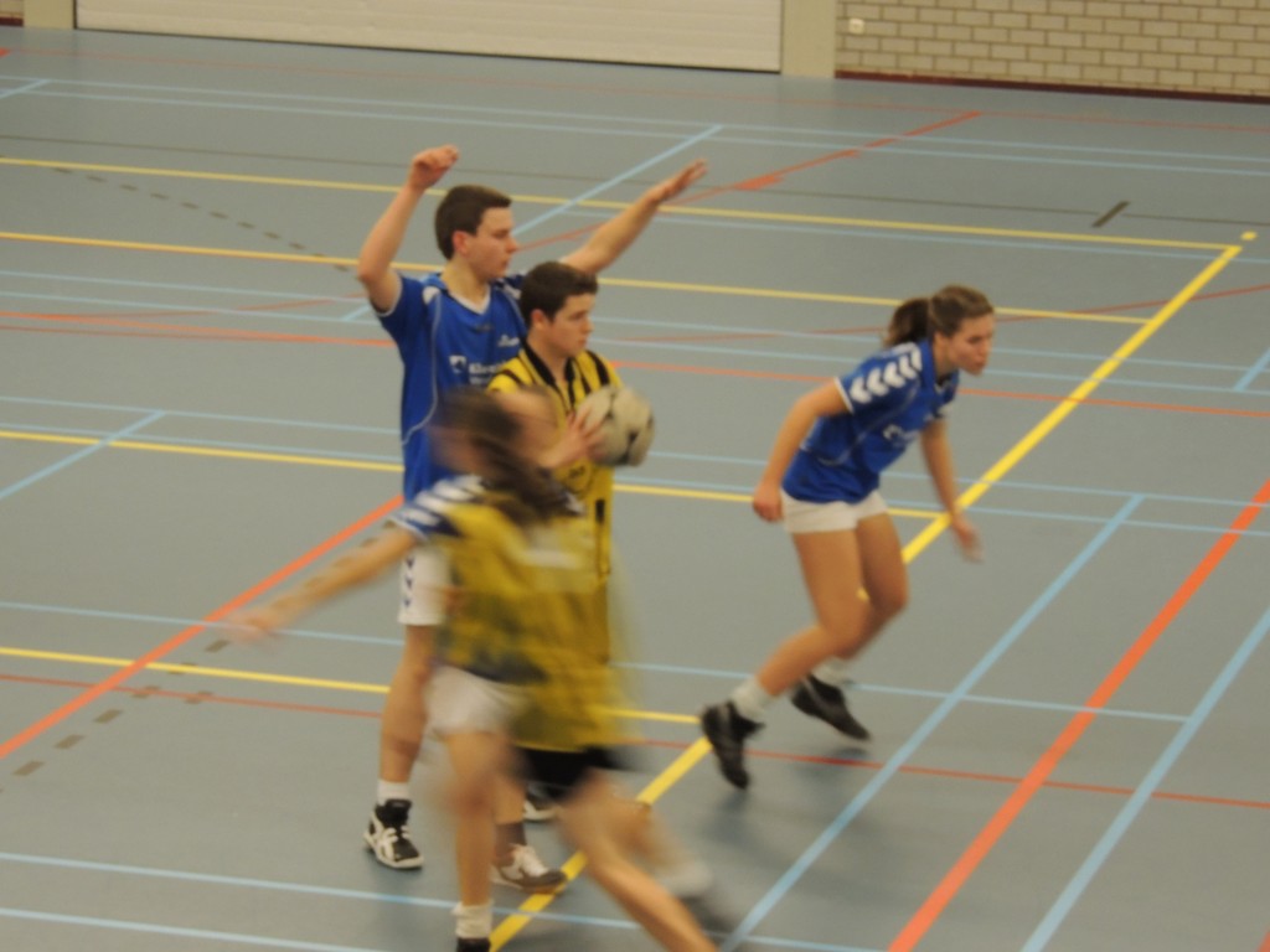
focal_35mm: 135
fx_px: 4953
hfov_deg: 14.6
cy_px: 476
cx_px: 635
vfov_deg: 11.0
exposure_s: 1/30
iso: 500
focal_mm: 24
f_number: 4.3
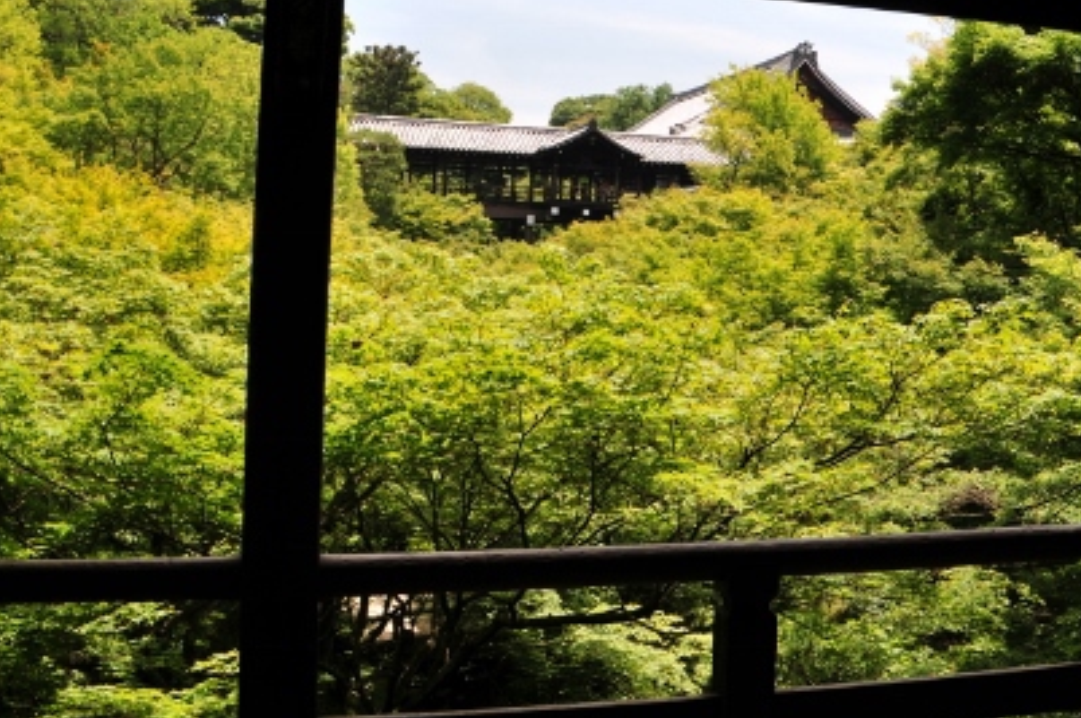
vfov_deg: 30.6
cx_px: 713
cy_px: 179
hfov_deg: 44.9
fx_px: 1290
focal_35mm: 43
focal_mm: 18
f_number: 9
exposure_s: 1/320
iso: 200
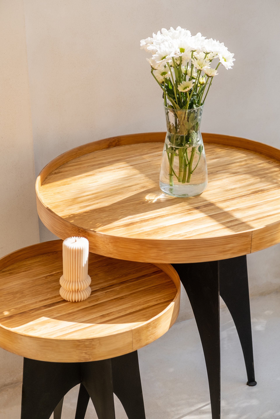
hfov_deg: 17.9
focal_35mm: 76
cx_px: 140
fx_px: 887
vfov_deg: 26.7
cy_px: 210
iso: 320
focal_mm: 50.5
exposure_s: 1/400
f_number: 4.5
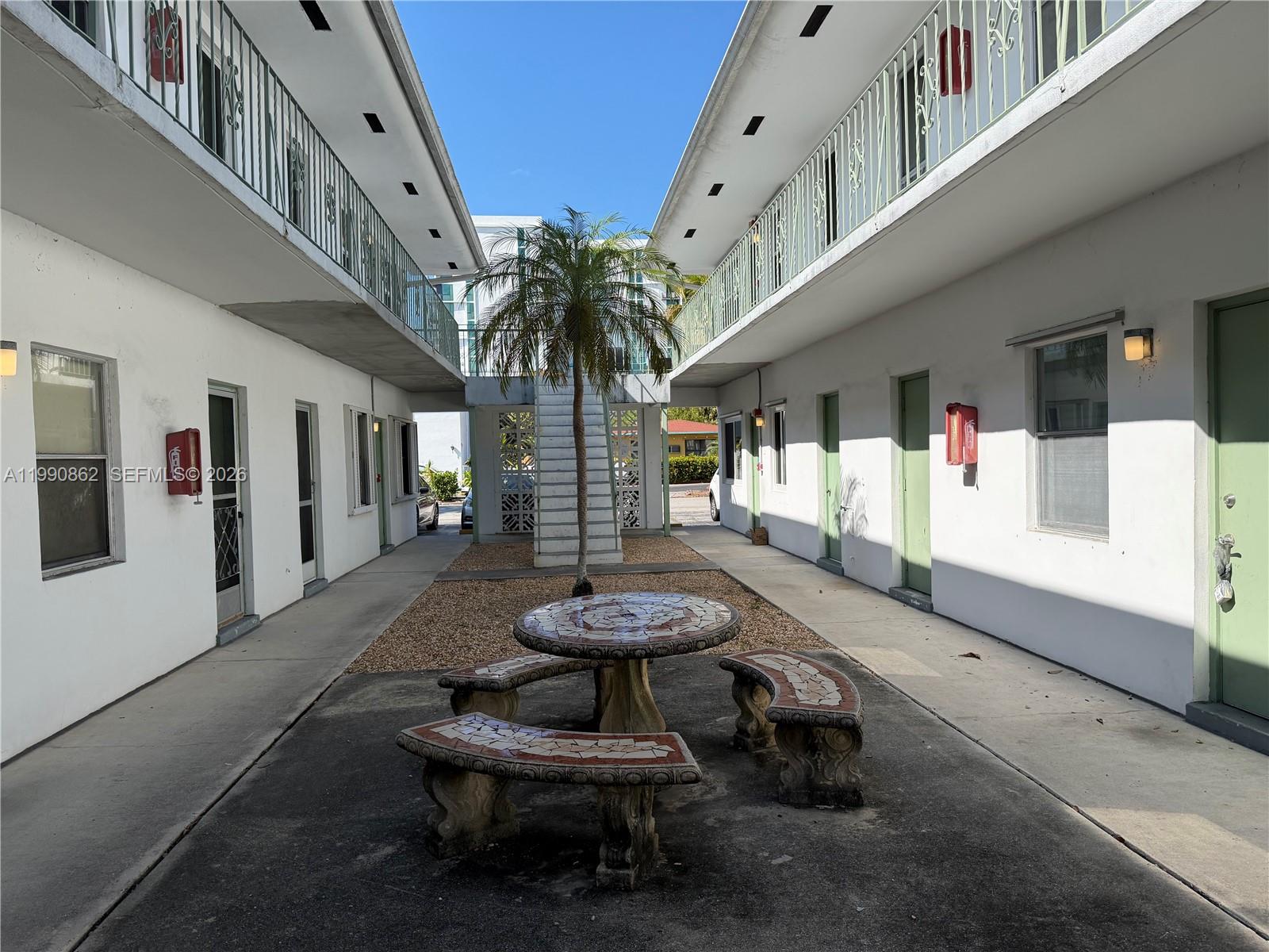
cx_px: 634
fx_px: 880
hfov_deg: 71.6
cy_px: 476
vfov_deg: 56.8
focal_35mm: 24
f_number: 1.78
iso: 100
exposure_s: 1/4167
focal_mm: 6.76
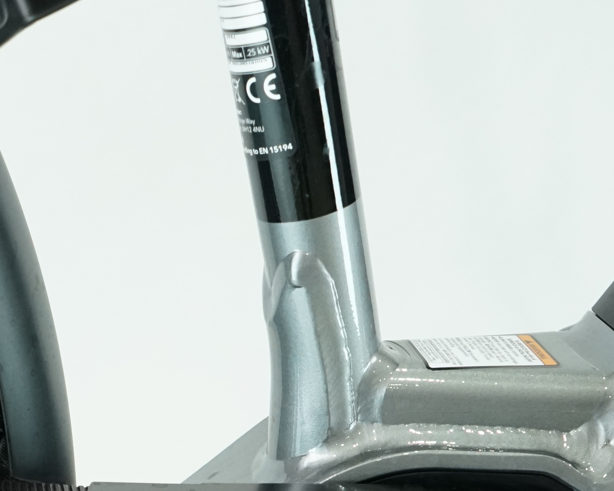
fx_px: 1635
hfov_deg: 20.3
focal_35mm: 90
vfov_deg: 15.9
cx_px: -66
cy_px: 693
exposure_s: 1/200
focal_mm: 28
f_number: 5.6
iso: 2500
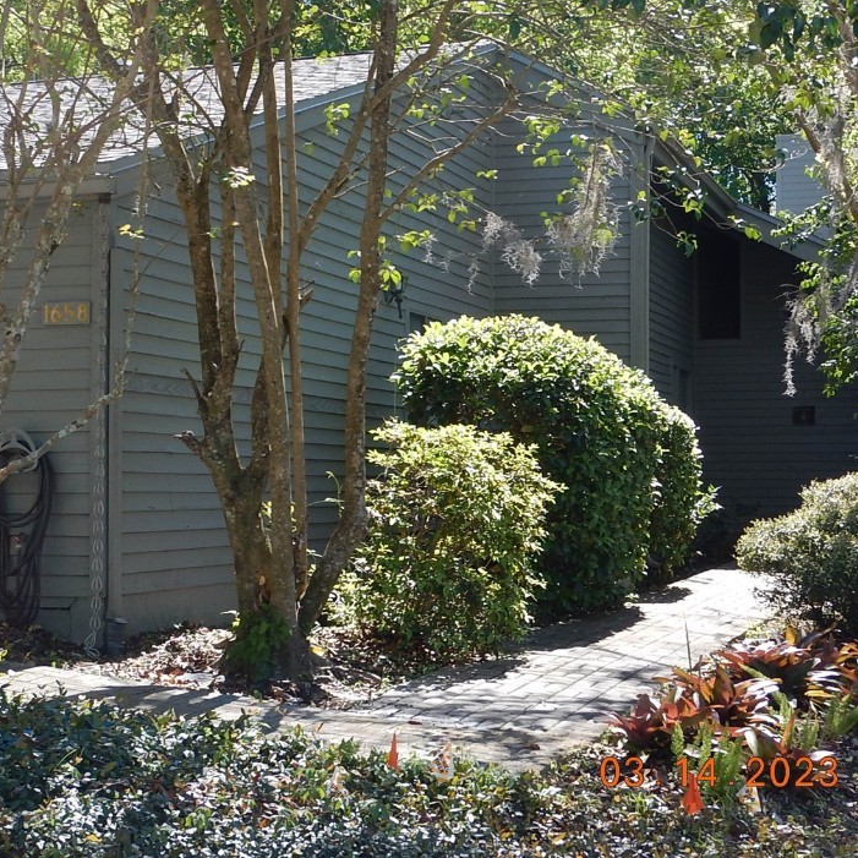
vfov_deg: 27.7
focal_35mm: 62
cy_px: 400
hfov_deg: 27.7
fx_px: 1739
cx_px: 412
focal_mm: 8.5
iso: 125
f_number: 4.3
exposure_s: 1/200
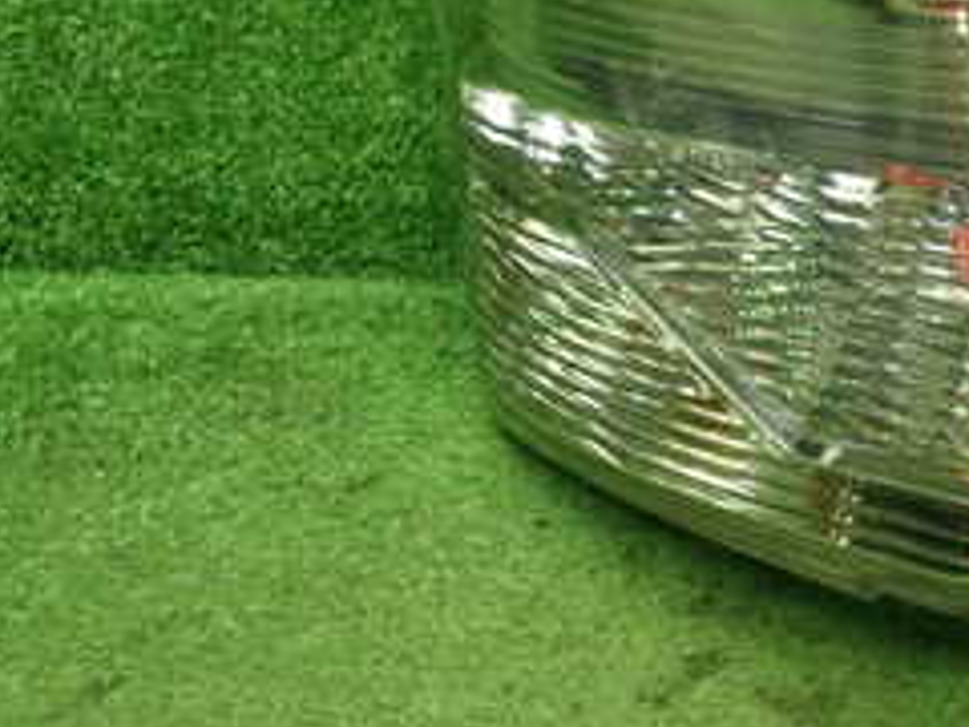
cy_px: -4
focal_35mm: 75
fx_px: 2099
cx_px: 933
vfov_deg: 19.1
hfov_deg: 24.9
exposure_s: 1/125
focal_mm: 5.5
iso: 800
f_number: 2.3
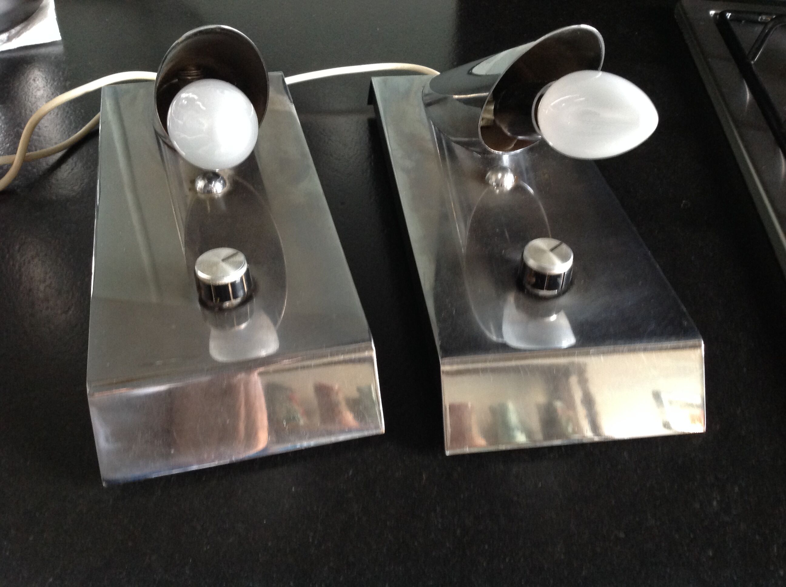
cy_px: 294
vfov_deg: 40.6
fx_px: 794
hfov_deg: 52.7
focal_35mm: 35
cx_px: 393
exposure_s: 1/15
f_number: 2.4
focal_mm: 4.28
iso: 250
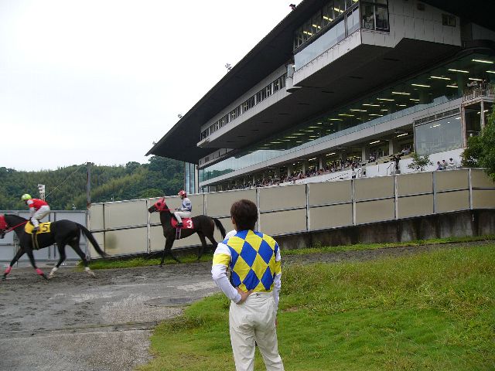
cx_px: 248
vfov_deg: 39.7
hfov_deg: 51.4
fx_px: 515
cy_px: 186
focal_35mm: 36
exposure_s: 1/100
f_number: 2.8
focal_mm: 6
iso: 50
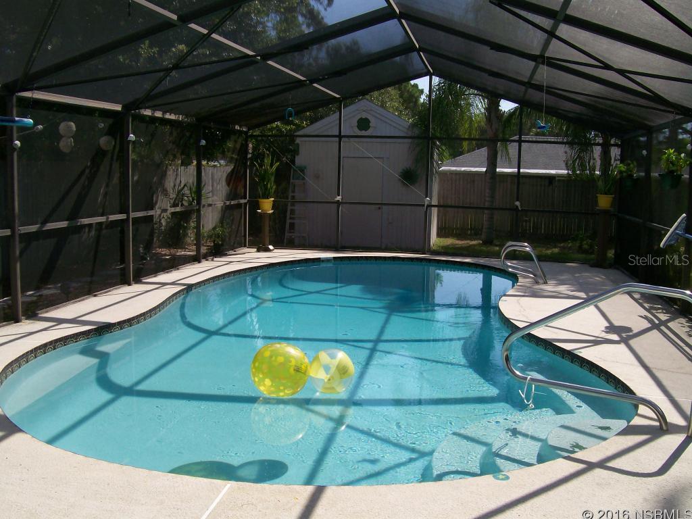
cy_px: 260
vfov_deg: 39.7
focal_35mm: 36
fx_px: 720
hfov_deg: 51.4
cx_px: 346
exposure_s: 1/512
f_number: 4.8
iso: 80
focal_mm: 6
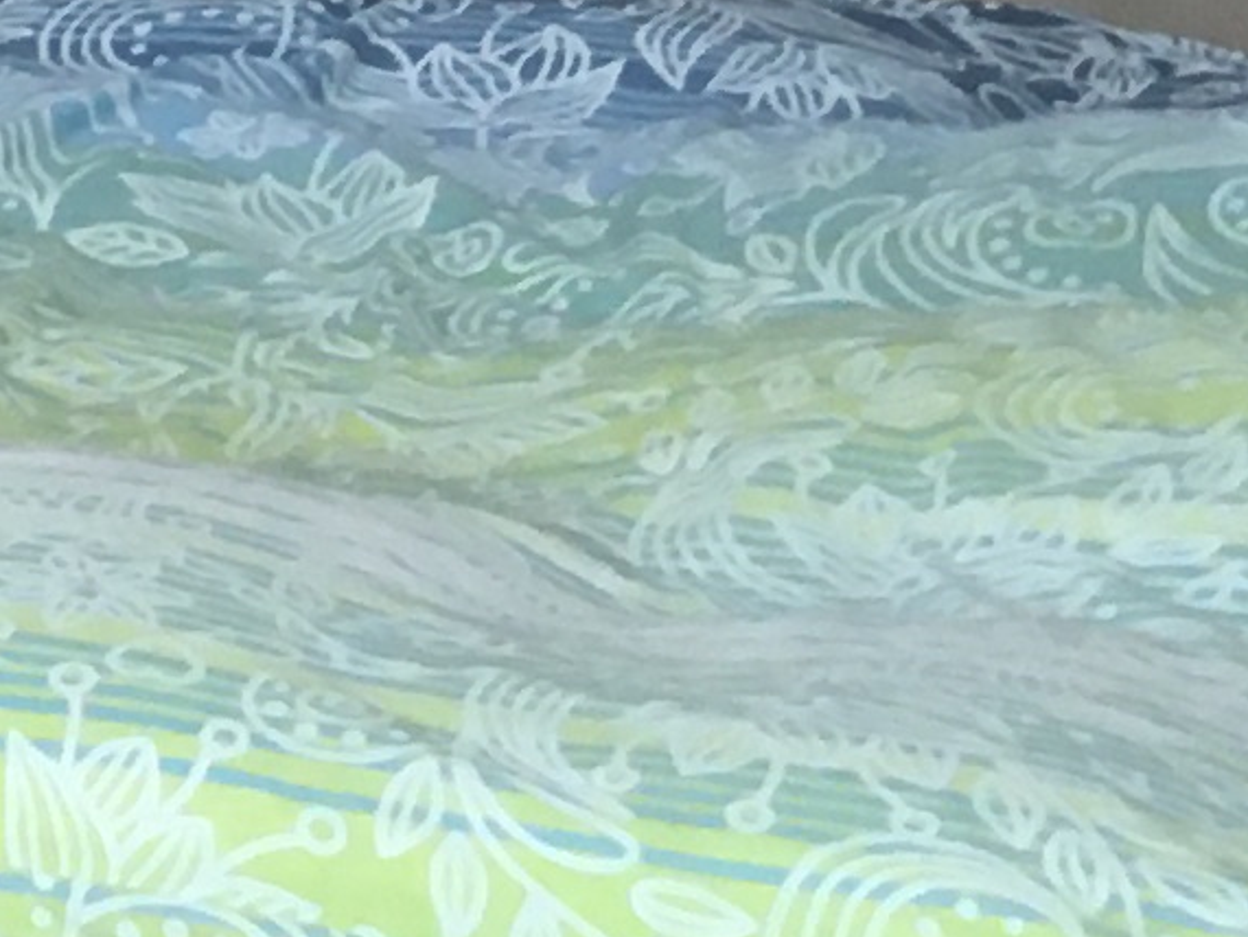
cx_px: -2211
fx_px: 7394
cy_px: -775
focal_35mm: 205
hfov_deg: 8.4
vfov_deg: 7.1
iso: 80
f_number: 2.2
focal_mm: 4.15
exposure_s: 1/33
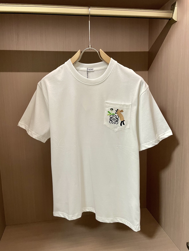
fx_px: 189
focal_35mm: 26
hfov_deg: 53.1
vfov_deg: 67.3
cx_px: 94
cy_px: 126
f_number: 1.6
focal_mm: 4.2
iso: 160
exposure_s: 1/60
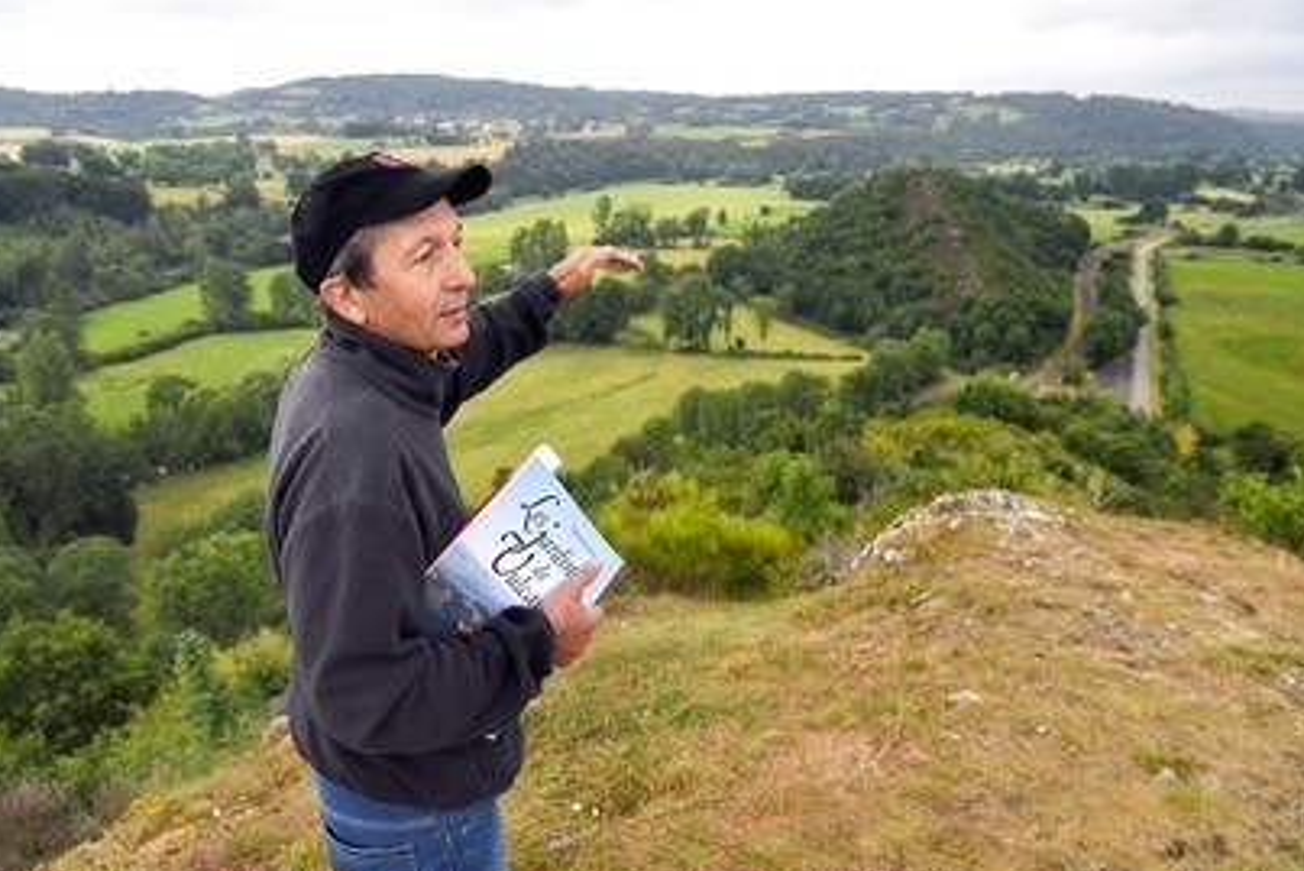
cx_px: 654
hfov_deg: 71.5
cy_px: 440
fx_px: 906
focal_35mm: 25
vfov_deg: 51.3
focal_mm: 24
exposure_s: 1/250
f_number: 6.3
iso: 400
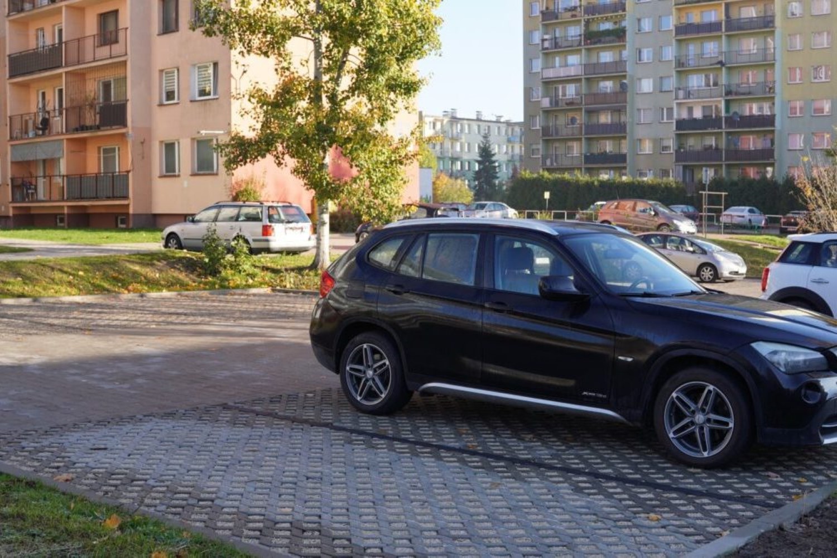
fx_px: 976
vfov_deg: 31.9
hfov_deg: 46.4
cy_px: 279
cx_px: 418
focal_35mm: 42
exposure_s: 1/200
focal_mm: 28
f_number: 4.5
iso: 100
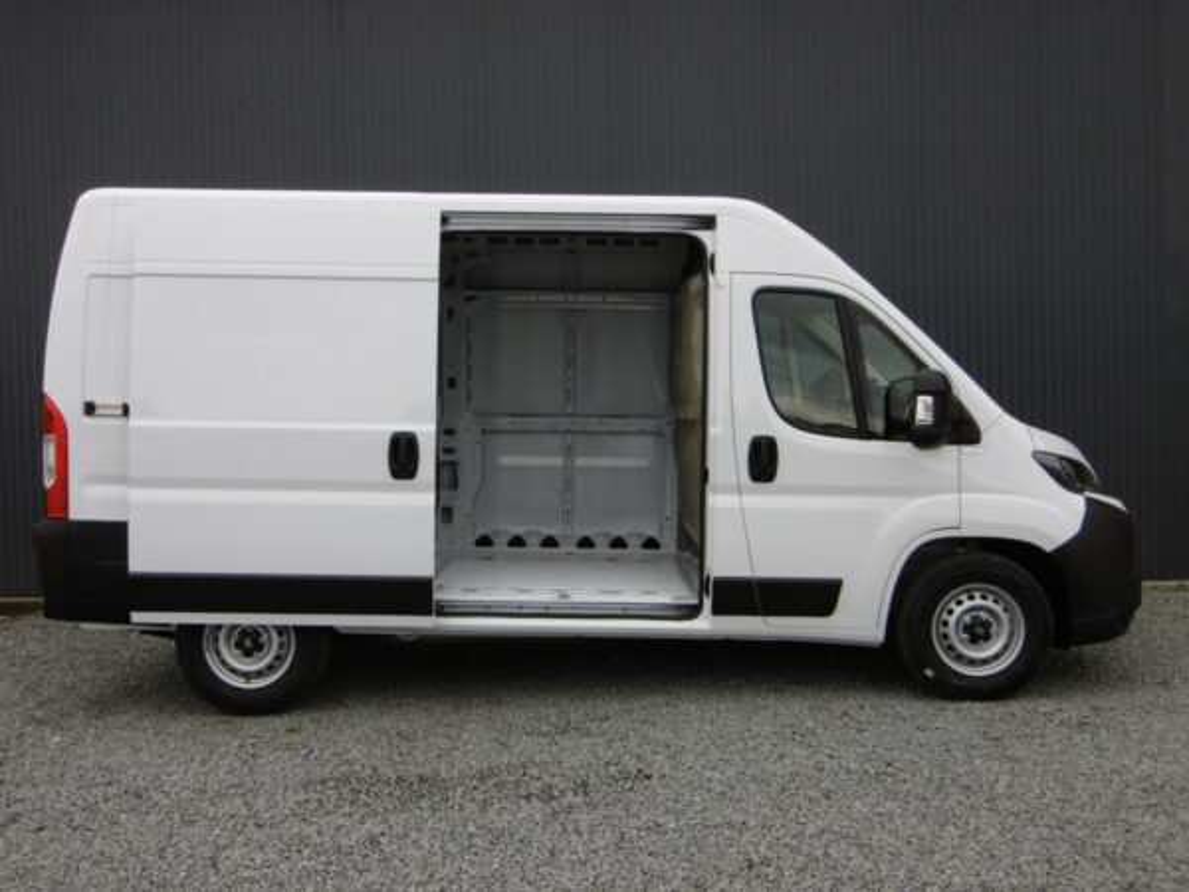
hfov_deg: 49.0
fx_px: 1305
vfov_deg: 37.7
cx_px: 594
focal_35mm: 38
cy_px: 446
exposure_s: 1/60
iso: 100
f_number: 3.7
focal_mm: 6.8
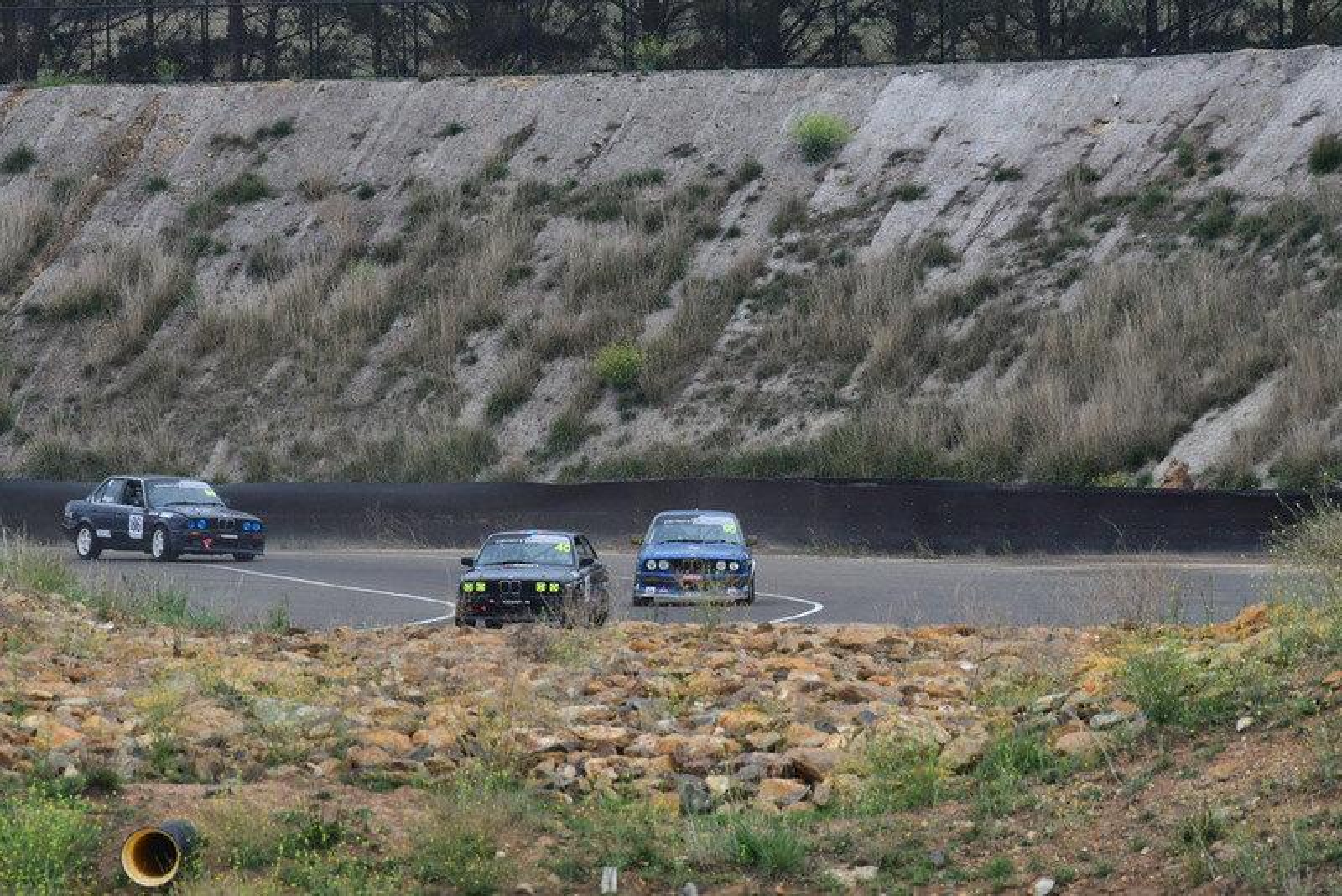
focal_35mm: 750
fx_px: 27967
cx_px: 671
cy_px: 448
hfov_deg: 2.7
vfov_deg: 1.8
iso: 1250
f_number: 11
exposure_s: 1/640
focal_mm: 500
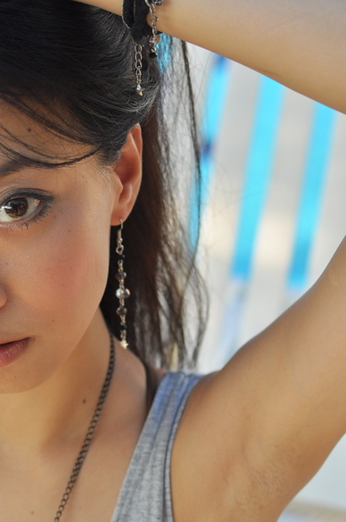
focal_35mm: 97
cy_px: 464
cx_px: 28
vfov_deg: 20.7
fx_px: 1402
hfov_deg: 13.9
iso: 200
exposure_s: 1/1250
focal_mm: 35
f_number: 2.8
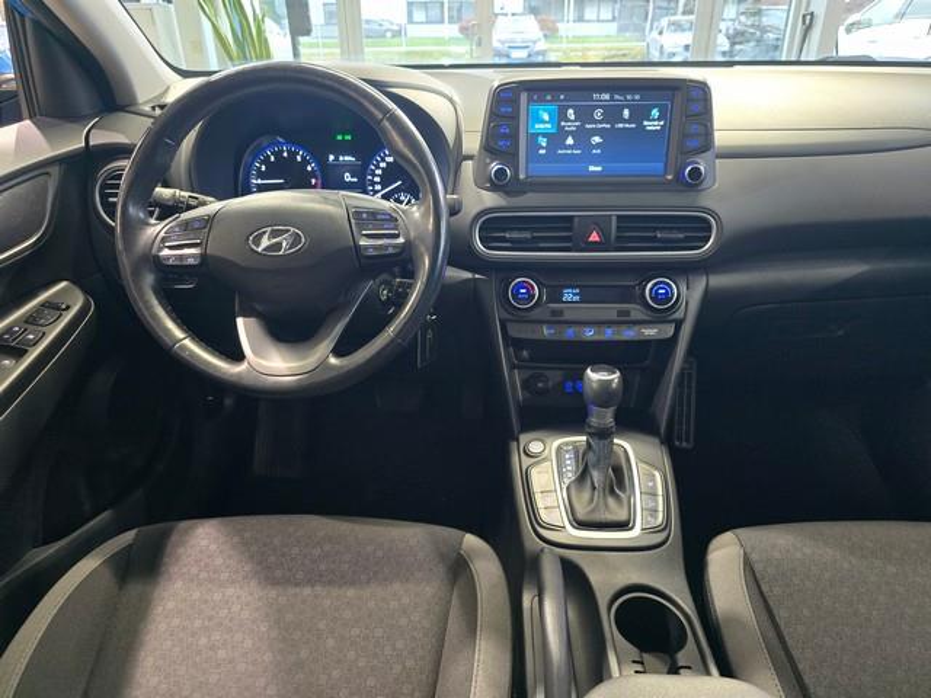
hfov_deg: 73.9
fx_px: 619
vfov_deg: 58.9
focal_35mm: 23
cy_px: 349
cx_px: 466
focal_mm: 6.3
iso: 1000
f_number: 1.7
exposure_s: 1/100
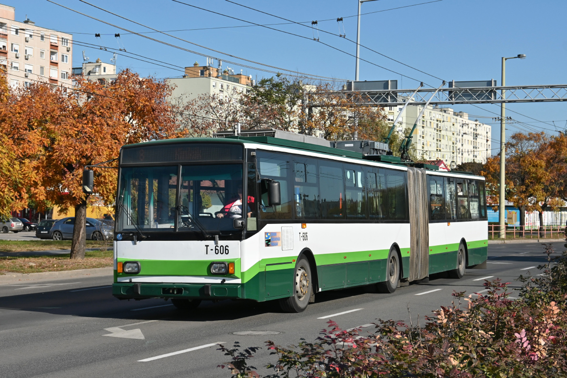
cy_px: 189
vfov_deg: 20.2
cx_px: 284
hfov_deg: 29.9
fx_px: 1063
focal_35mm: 68
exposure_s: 1/1250
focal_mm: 45
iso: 160
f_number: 6
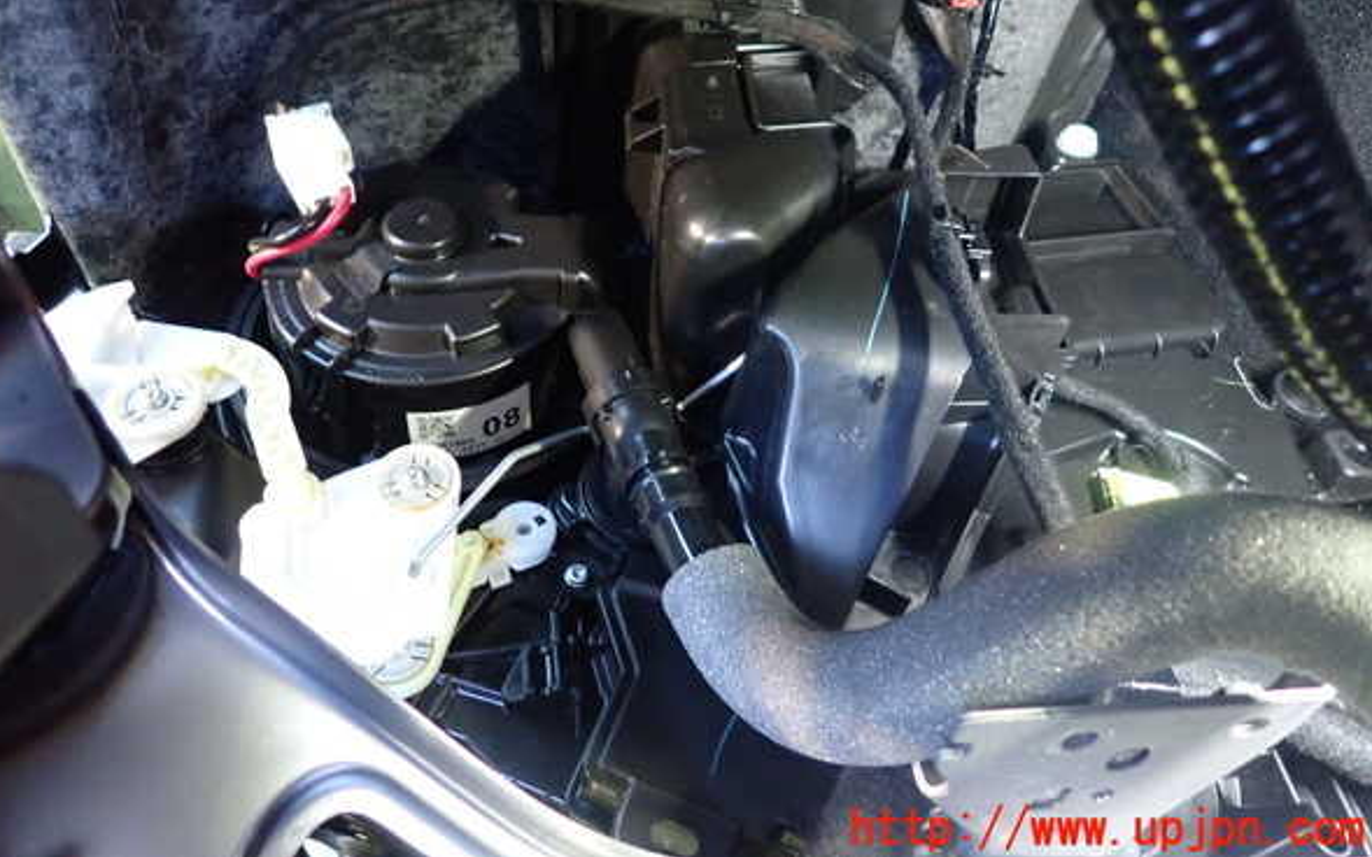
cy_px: 335
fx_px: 1009
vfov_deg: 45.7
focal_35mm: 27
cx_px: 678
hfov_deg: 68.4
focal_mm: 4.5
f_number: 2
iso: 800
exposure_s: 1/25
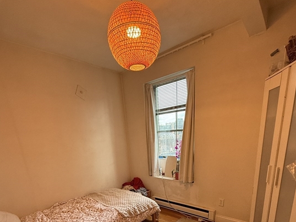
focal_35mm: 20
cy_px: 187
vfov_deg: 59.0
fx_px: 171
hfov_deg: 81.8
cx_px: 150
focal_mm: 2.22
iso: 320
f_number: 2.2
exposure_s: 1/63
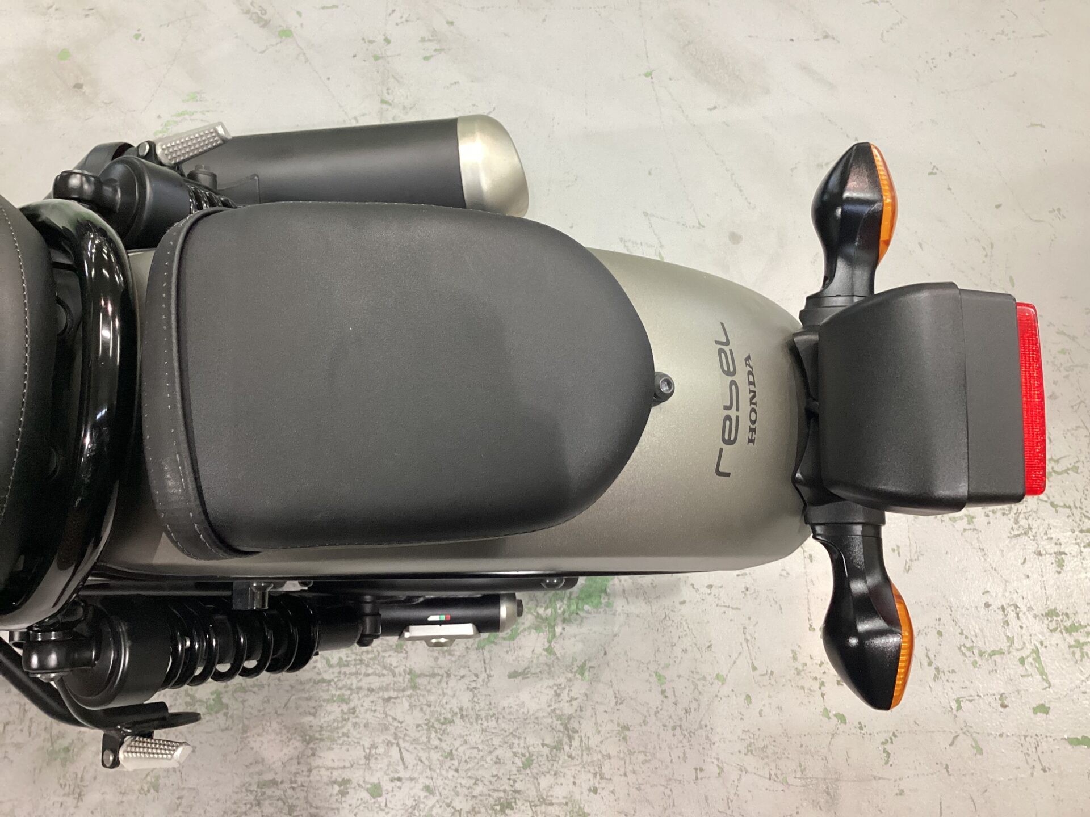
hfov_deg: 58.4
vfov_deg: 45.4
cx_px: 545
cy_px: 408
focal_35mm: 31
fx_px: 976
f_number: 2.4
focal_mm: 3.3
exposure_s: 1/60
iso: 160
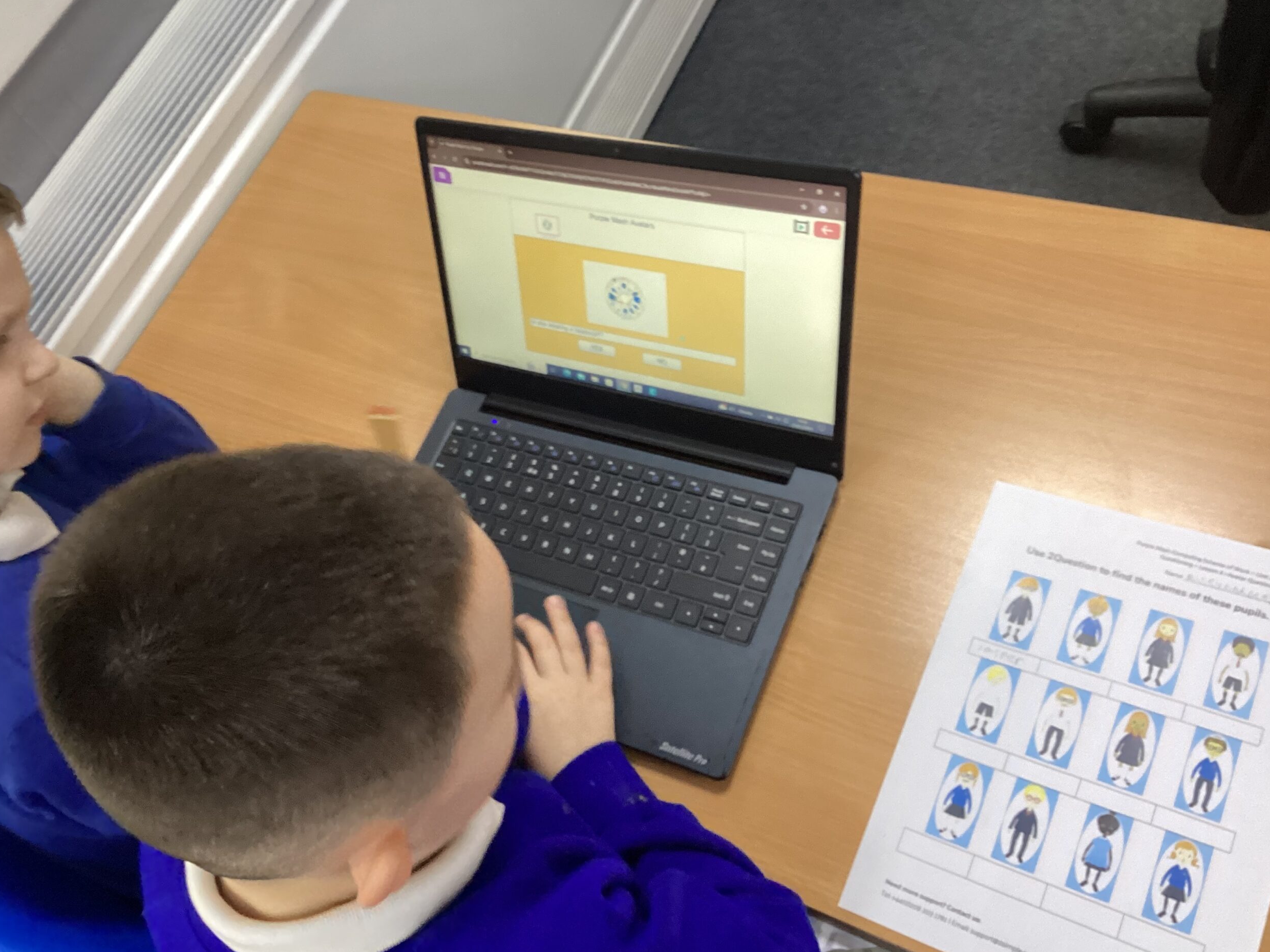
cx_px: 618
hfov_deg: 56.8
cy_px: 487
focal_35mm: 32
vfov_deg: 44.2
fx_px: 1174
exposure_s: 1/60
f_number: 2.4
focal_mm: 3.3
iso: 200
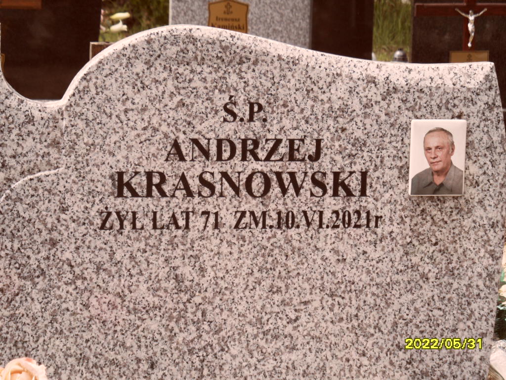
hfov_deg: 16.4
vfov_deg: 12.3
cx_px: 253
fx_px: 1754
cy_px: 190
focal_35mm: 120
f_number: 4.4
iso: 80
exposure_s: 1/180
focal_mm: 20
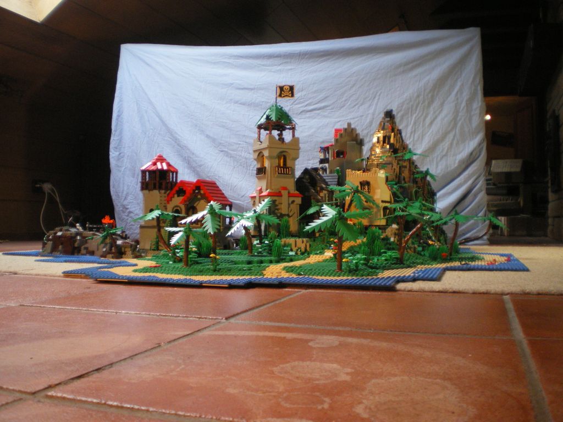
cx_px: 282
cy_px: 211
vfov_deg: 39.7
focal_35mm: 36
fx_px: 586
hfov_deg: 51.4
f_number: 3.1
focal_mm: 6.3
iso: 320
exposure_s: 1/50
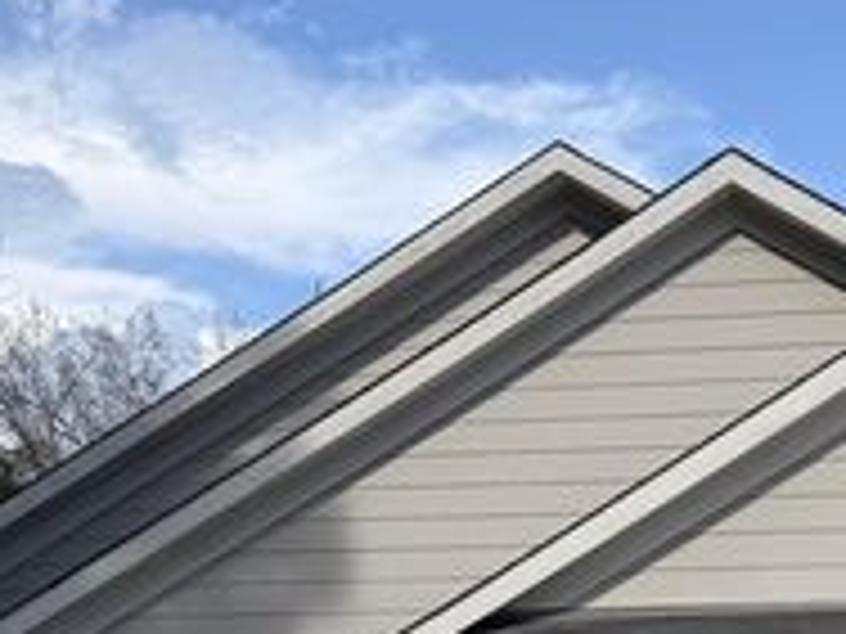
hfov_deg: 29.6
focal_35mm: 64
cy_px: 717
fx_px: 1564
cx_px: 675
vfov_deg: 21.6
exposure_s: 1/3584
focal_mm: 6.76
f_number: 1.78
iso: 80
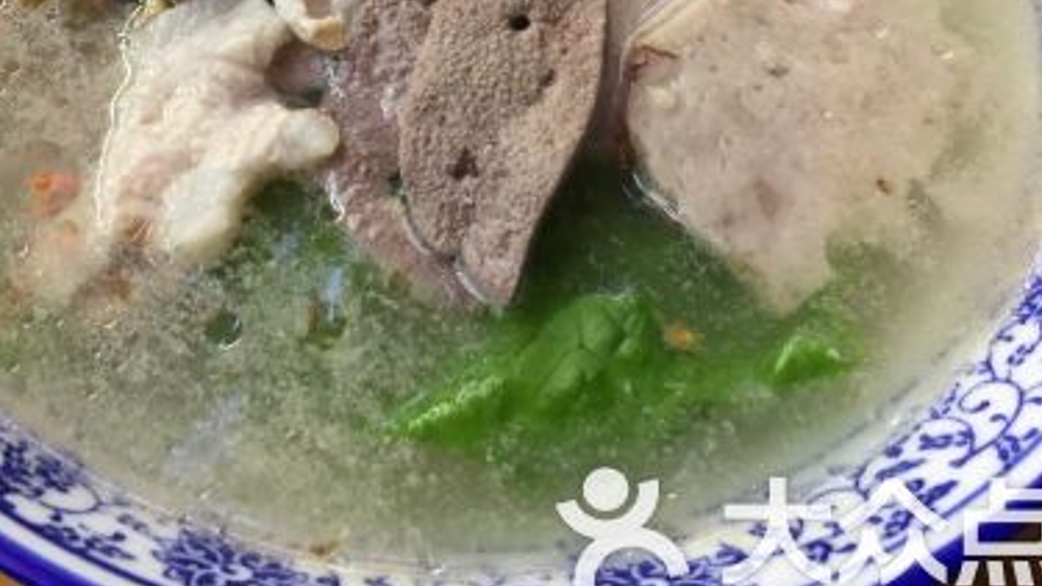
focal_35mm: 59
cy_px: -51
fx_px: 1630
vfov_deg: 19.6
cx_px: 281
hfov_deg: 34.8
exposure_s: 1/33
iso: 125
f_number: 2.2
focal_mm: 4.15
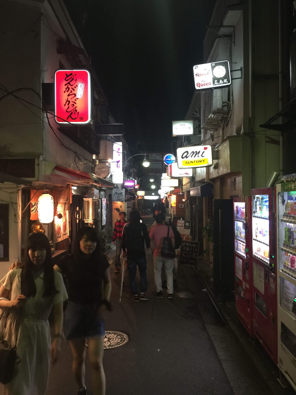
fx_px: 331
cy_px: 198
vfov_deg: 61.7
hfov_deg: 48.2
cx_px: 148
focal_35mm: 29
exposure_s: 1/10
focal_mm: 4.15
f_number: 2.2
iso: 100
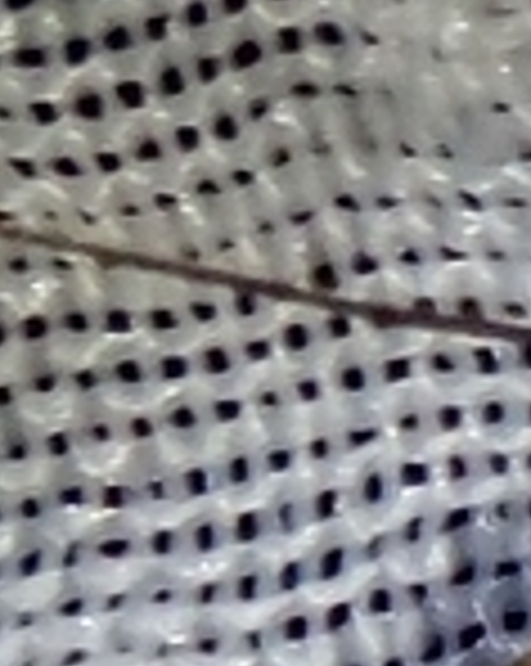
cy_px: 1033
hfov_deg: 2.0
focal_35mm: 752
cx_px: 1112
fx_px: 14803
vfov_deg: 2.6
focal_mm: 18
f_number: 6.3
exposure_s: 1/320
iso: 200
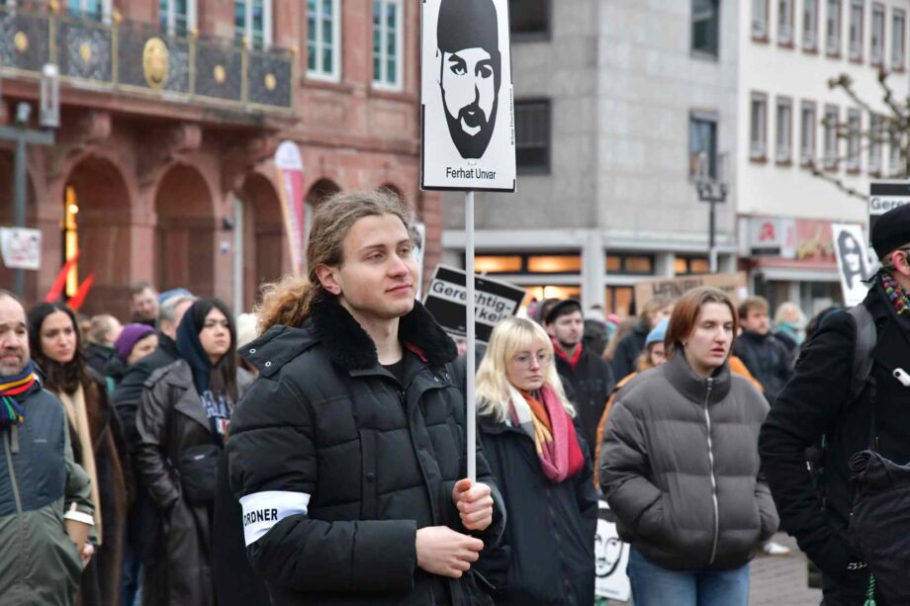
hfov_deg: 19.5
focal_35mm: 105
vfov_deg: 13.0
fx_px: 2654
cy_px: 303
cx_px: 455
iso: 5000
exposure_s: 1/125
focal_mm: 105
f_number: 7.1
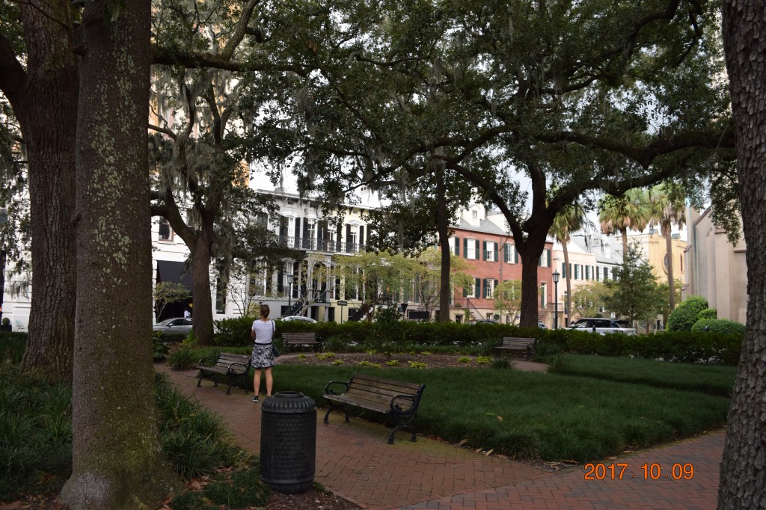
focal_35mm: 30
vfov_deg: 43.6
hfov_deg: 61.9
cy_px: 255
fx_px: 638
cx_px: 383
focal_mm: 20
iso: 400
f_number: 4.5
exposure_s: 1/80
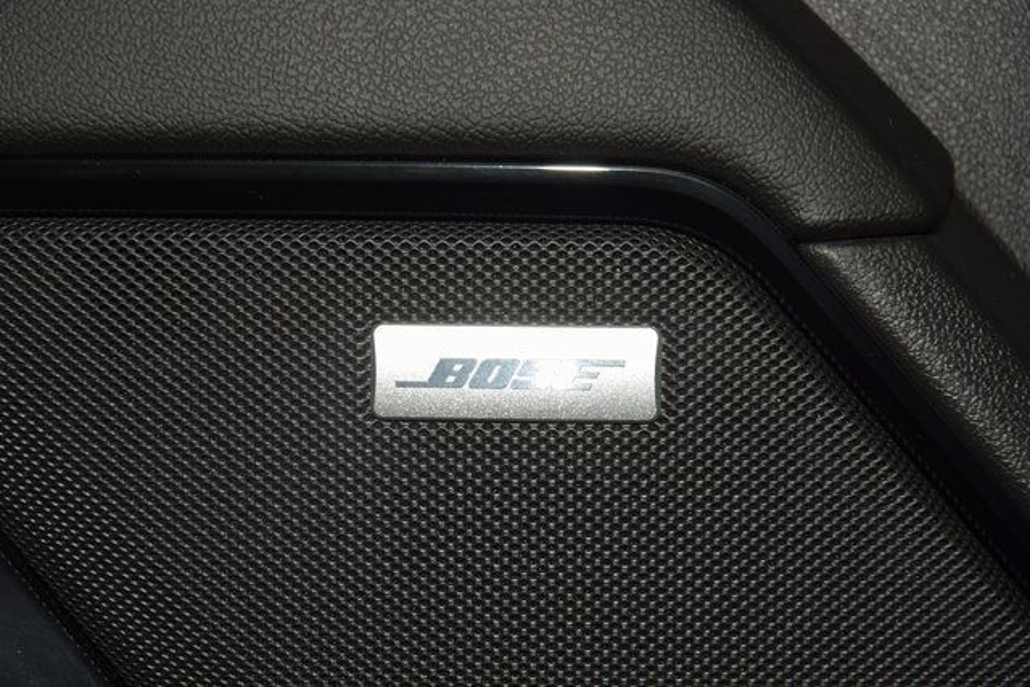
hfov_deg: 19.5
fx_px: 3005
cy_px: 344
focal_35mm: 105
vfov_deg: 13.0
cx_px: 515
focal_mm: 70
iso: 100
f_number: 8
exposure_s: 1/125
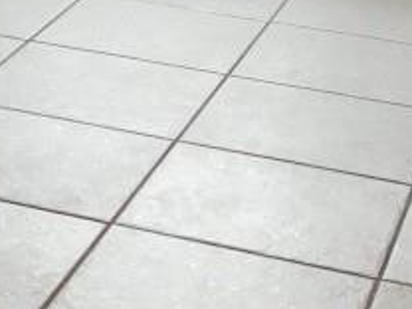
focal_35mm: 159
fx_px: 1892
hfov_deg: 12.0
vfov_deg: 8.9
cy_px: -283
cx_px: -149
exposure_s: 1/200
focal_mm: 4
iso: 125
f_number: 3
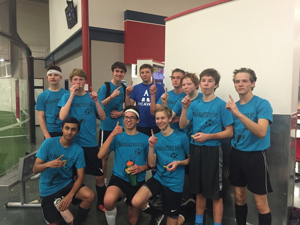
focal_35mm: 29
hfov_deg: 61.7
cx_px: 150
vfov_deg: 48.2
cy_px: 112
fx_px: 251
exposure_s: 1/30
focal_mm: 4.15
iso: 200
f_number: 2.2
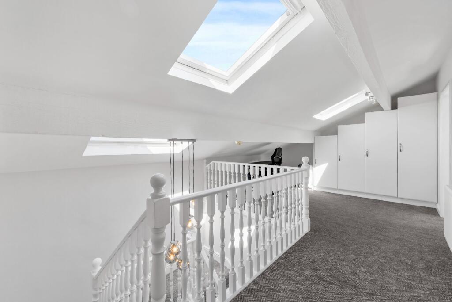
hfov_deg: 104.2
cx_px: 226
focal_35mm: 14
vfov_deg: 81.2
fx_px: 176
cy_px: 151
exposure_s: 1/40
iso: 200
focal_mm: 14
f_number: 22
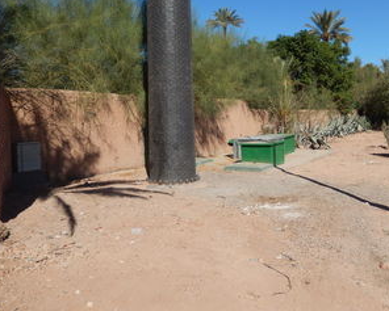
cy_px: 130
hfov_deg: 54.0
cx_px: 226
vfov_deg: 44.4
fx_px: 380
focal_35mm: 33
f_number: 6.8
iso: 125
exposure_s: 1/640
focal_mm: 4.5
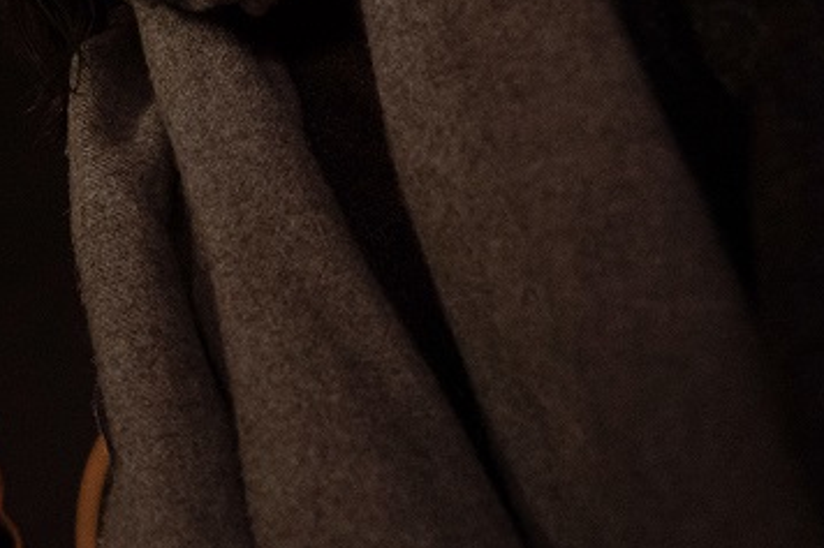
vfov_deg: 15.5
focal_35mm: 86
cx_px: -201
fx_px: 1967
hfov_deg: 21.7
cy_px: -42
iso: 4000
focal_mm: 34
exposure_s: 1/160
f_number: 3.5
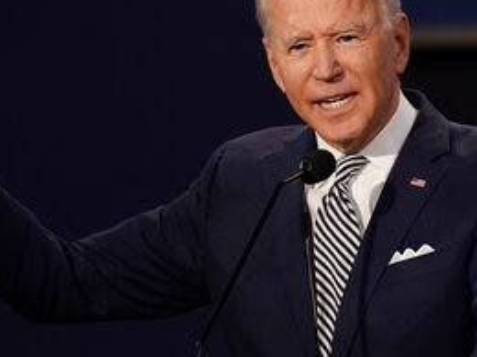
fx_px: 10431
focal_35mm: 757
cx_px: 227
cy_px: 202
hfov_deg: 2.6
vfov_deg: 2.0
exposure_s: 1/400
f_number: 3.5
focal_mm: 400
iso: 3200
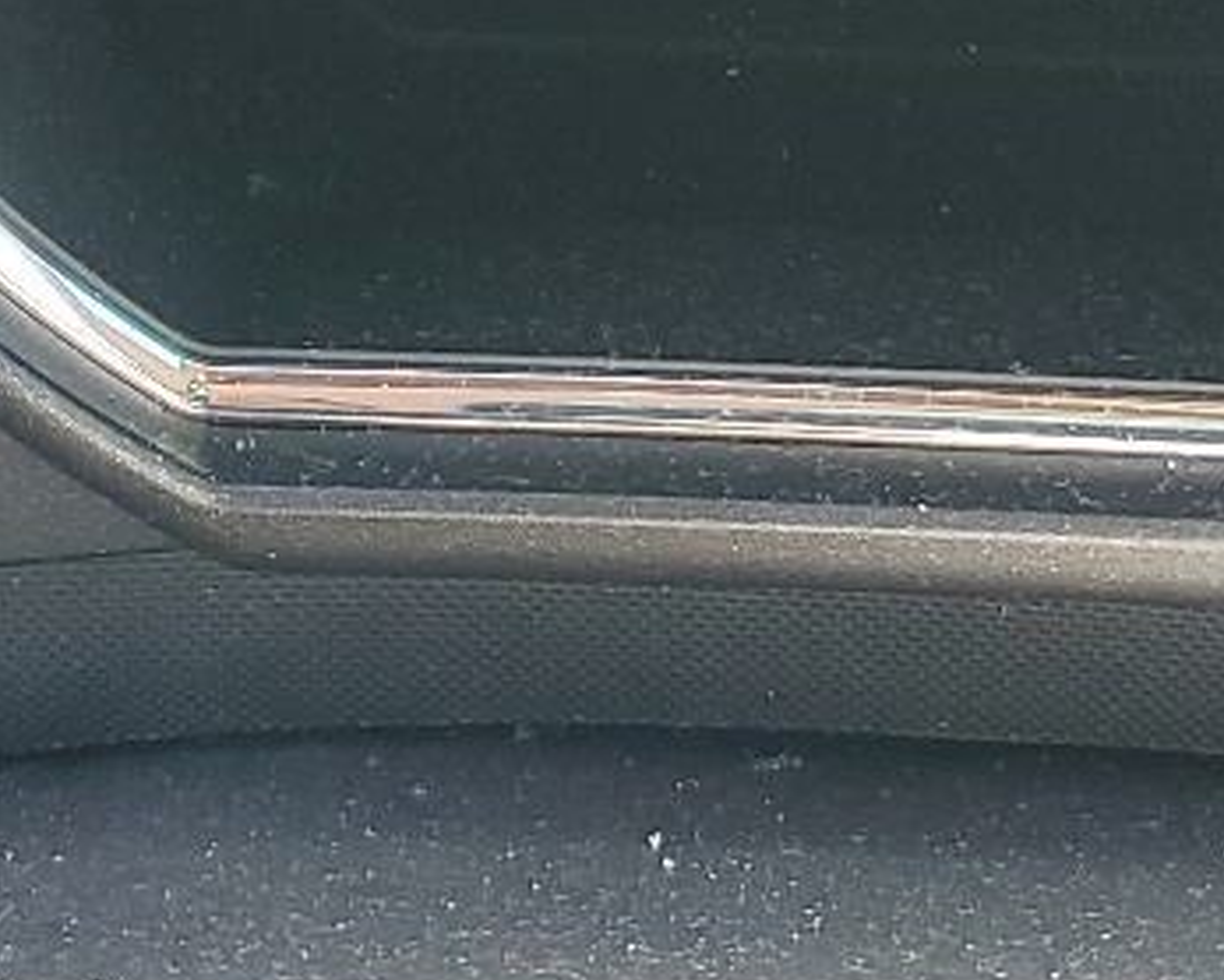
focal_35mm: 117
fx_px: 4241
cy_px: -465
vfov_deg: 12.6
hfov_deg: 16.4
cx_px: 670
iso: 65
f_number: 1.5
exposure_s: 1/120
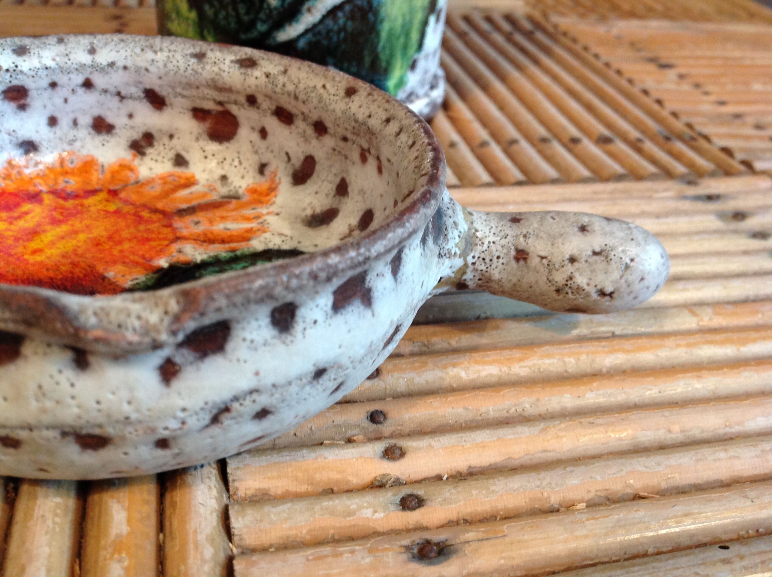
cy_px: 288
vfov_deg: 40.6
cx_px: 386
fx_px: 779
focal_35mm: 35
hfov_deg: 52.7
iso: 160
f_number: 2.4
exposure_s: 1/15
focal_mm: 4.28
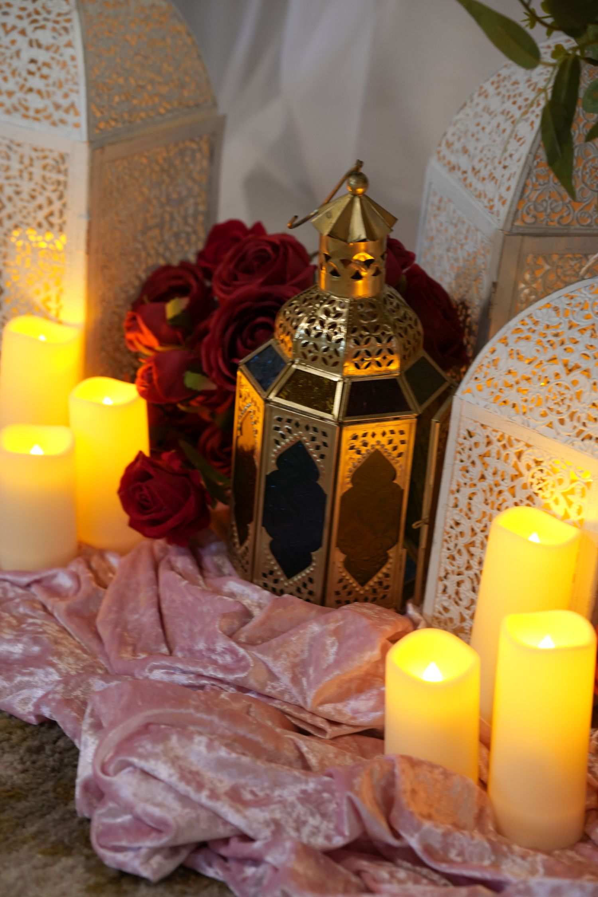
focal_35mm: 85
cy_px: 448
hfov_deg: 16.1
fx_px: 2118
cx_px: 299
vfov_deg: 23.9
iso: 1250
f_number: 4.5
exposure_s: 1/30
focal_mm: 85
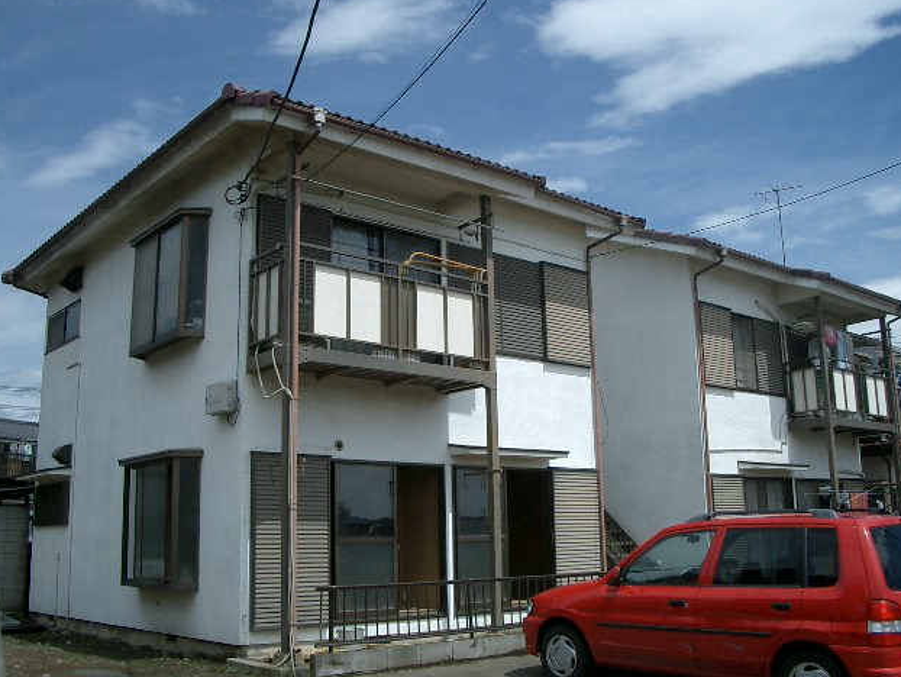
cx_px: 458
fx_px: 937
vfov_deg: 39.7
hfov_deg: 51.3
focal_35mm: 36
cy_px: 331
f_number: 4.3
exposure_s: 1/640
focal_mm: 5.8
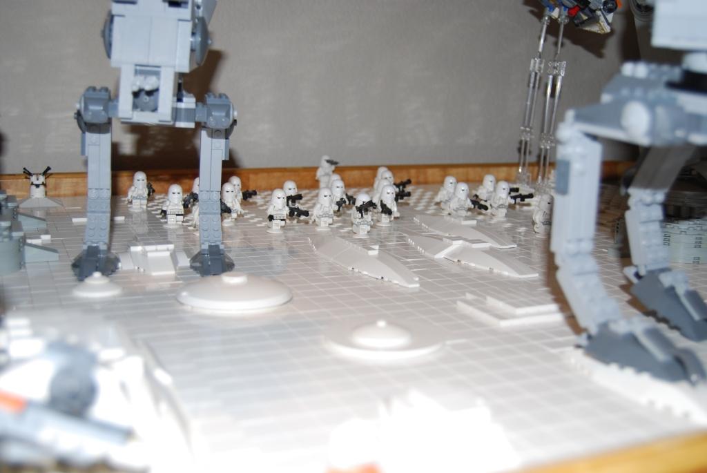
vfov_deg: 32.0
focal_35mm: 42
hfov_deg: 46.4
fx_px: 826
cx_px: 354
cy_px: 236
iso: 200
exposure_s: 1/60
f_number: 4.2
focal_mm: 28
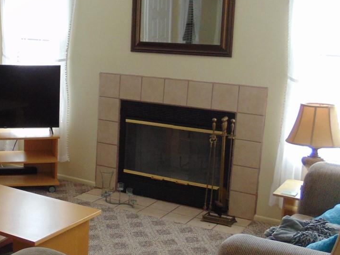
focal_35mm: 56
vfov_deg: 26.1
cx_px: 74
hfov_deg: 33.5
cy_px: 126
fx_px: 550
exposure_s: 1/30
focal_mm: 4.5
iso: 160
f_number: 3
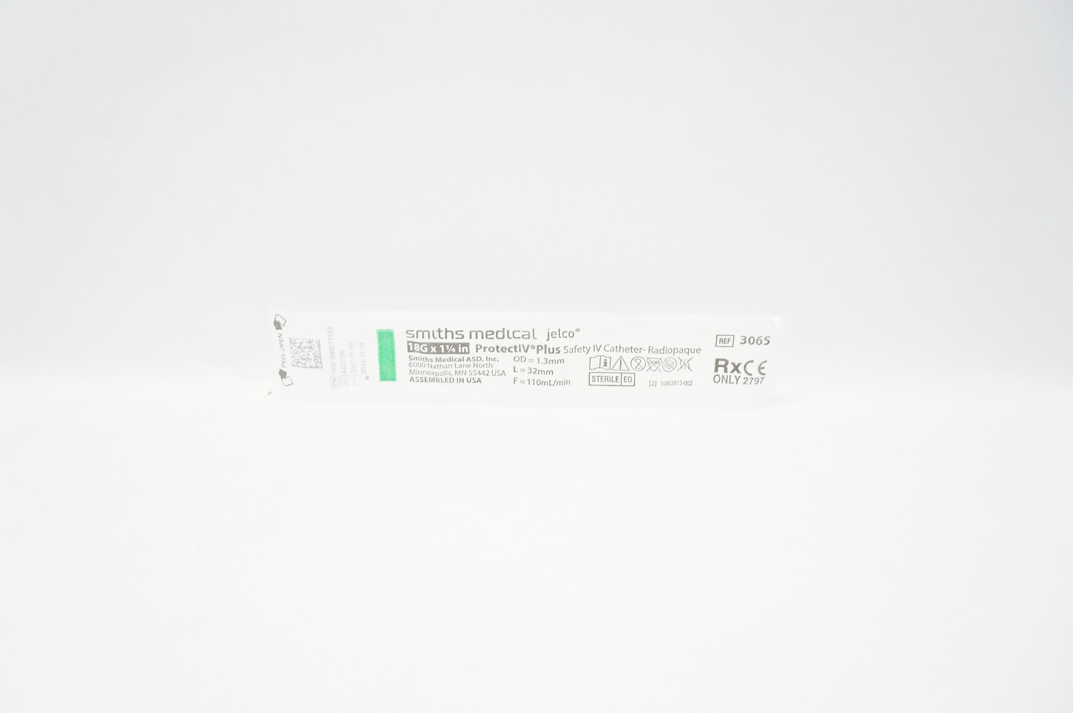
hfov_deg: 67.4
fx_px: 804
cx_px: 536
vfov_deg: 47.8
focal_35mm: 27
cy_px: 356
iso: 800
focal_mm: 18
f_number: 5.6
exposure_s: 1/60
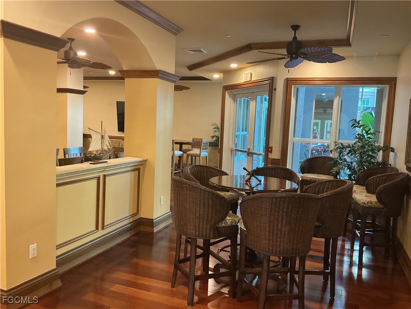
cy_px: 154
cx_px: 206
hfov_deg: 61.7
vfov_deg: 48.2
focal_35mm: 29
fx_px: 344
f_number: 1.8
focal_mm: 3
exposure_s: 1/60
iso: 200
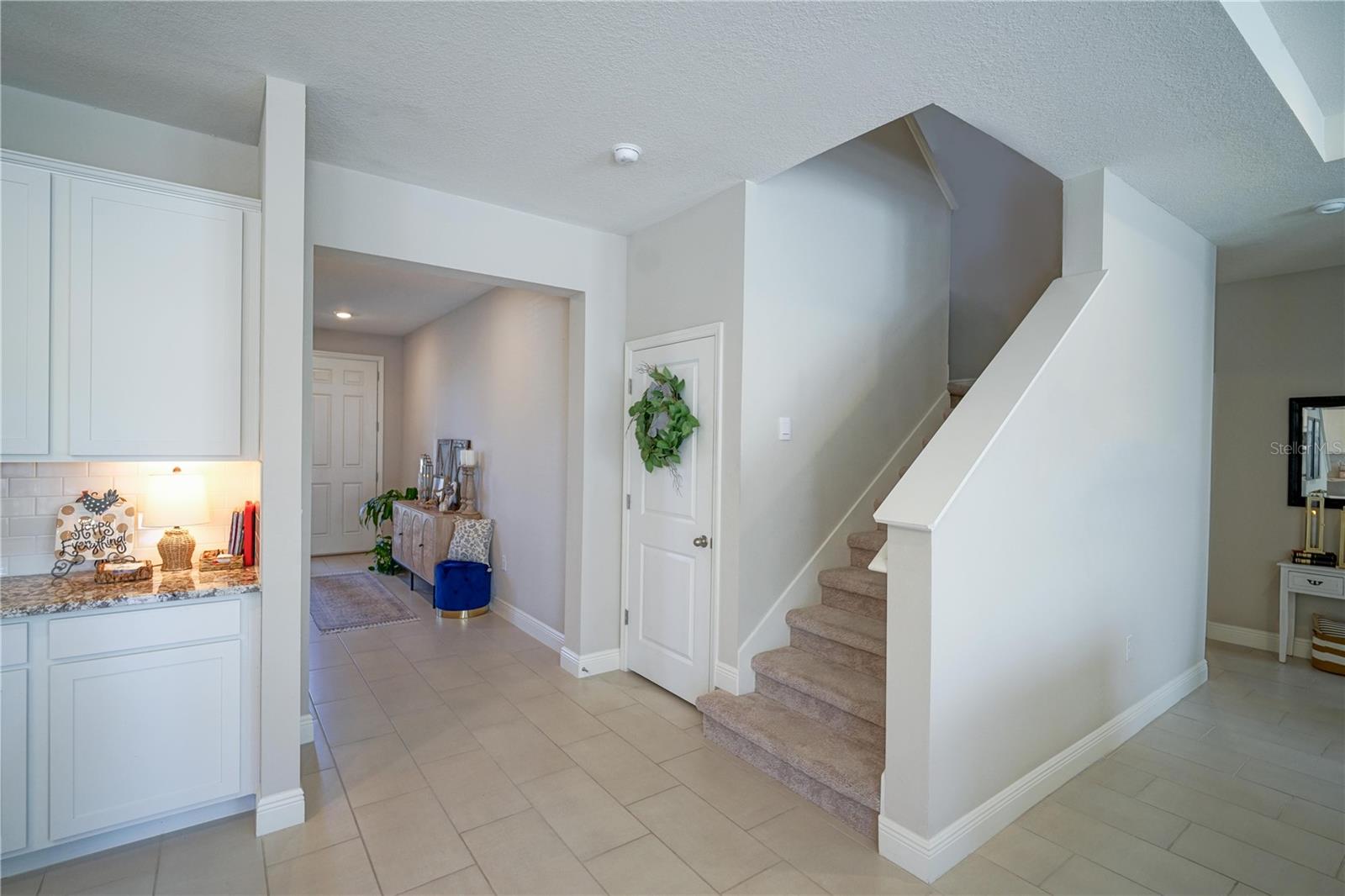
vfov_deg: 73.7
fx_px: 598
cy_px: 448
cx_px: 672
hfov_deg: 96.7
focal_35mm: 16
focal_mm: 16
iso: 320
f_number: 4
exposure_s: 1/60
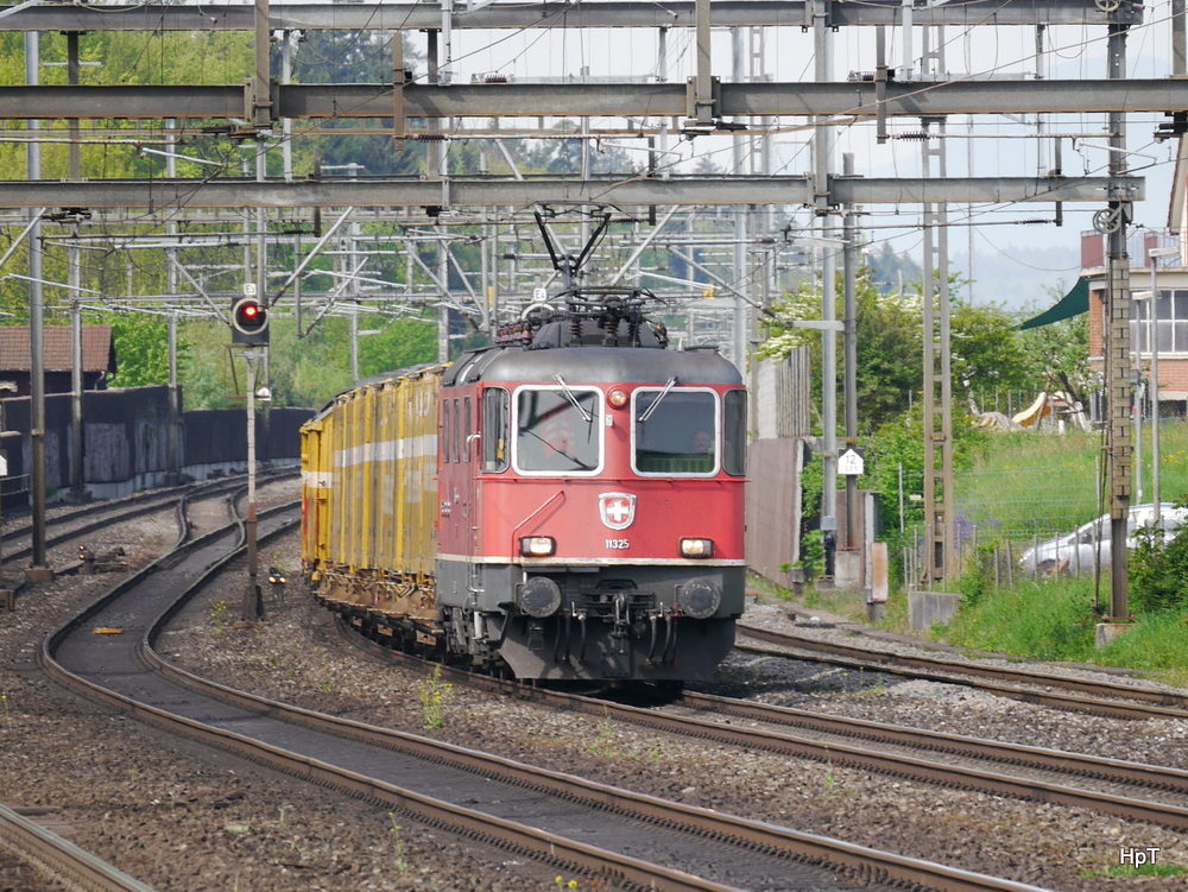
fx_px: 10301
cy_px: 446
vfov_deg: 5.0
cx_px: 594
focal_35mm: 300
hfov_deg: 6.6
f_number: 5.6
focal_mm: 150
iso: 200
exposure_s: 1/320
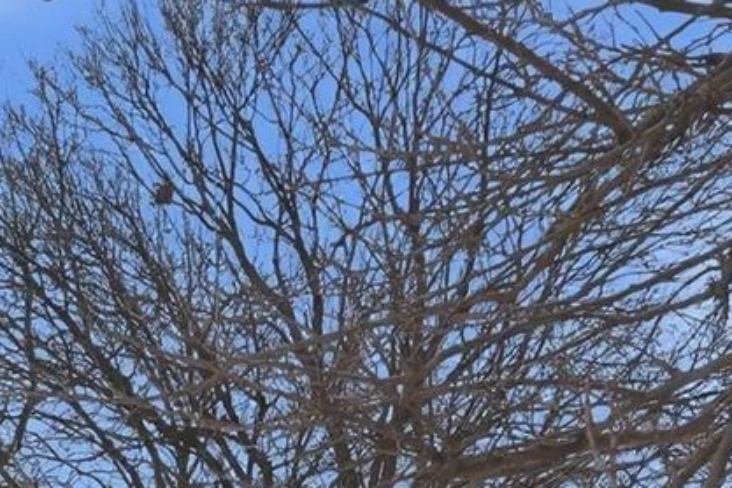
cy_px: 1207
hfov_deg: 22.1
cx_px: 86
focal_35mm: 90
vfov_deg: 12.0
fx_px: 1830
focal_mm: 10
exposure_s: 1/4000
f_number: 6.3
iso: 800
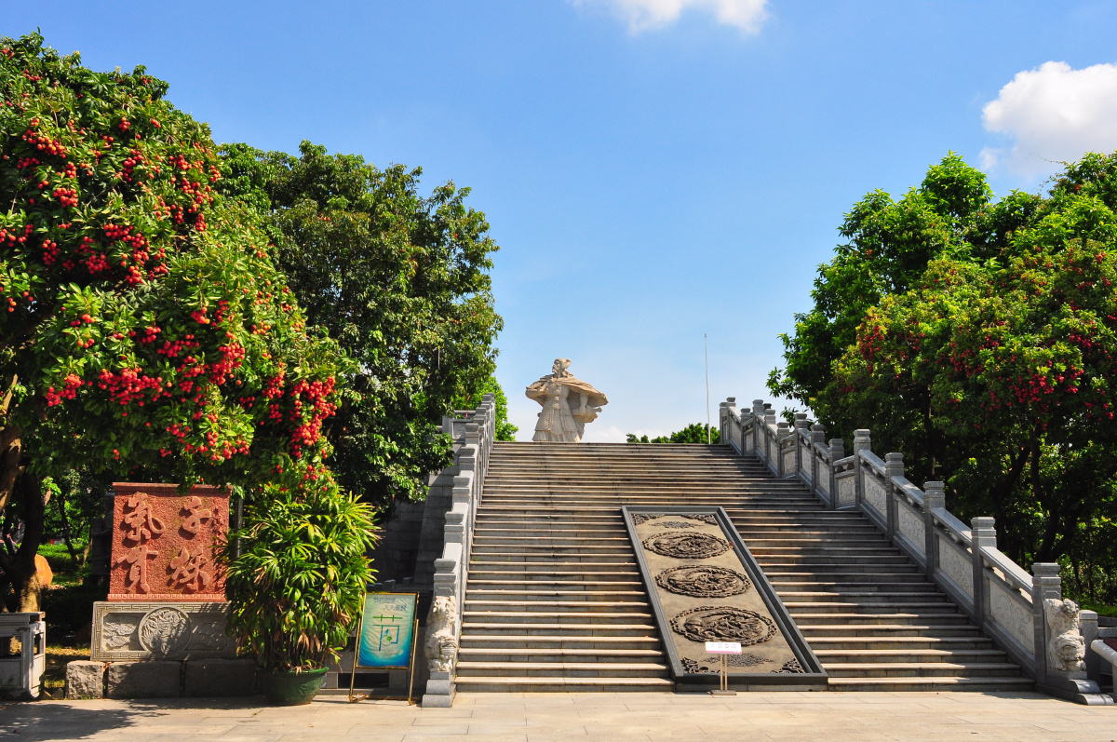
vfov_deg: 36.8
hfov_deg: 53.2
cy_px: 371
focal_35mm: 36
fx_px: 1116
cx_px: 558
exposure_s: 1/800
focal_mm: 24
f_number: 8
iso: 360
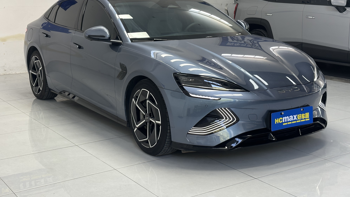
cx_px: 177
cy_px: 76
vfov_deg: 22.6
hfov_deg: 39.2
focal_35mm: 53
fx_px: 492
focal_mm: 6.86
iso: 80
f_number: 1.78
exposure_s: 1/77
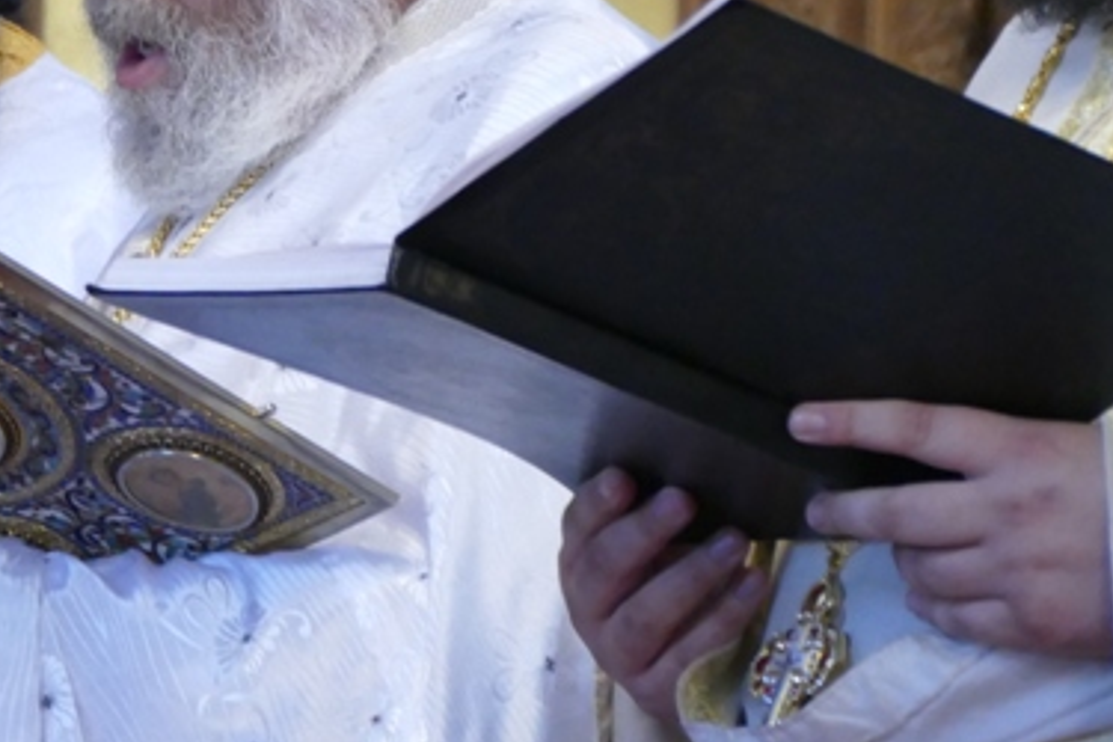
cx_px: 312
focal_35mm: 356
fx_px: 11005
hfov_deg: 5.8
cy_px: 0
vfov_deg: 3.9
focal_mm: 50.69
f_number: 3.9
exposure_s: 1/80
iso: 1600
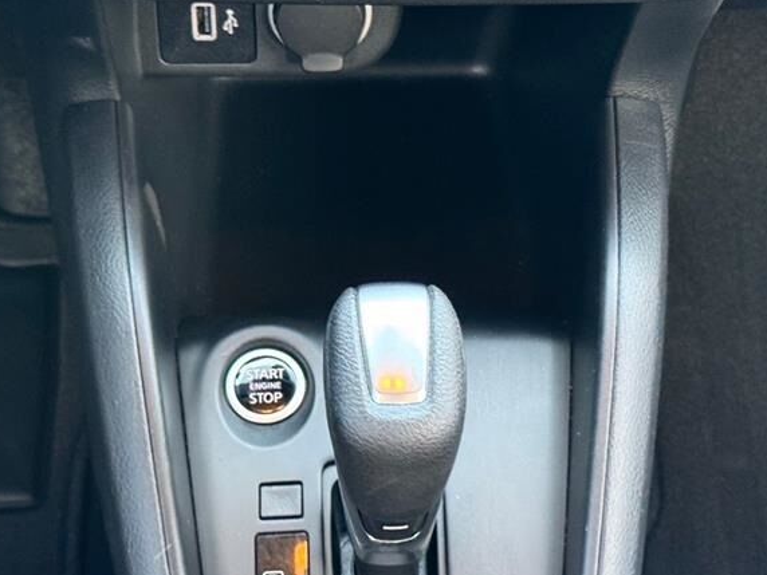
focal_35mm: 86
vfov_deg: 17.2
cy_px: 295
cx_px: 497
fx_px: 1906
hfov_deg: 22.7
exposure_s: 1/40
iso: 320
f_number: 1.78
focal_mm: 6.76
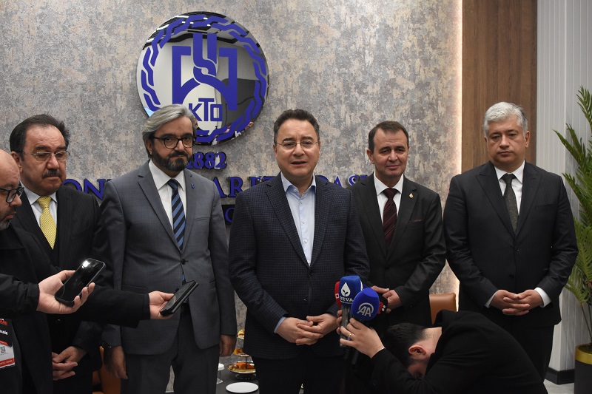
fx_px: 690
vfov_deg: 31.9
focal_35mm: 42
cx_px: 296
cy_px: 197
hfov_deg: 46.4
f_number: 7.1
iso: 2500
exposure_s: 1/100
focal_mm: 28
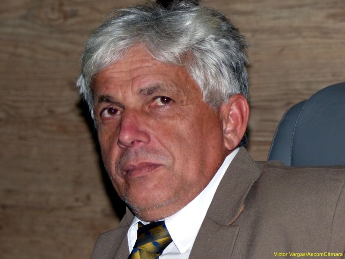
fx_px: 1973
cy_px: 130
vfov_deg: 7.5
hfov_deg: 10.0
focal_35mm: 198
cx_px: 172
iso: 400
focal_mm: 35.6
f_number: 2.8
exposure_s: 1/250
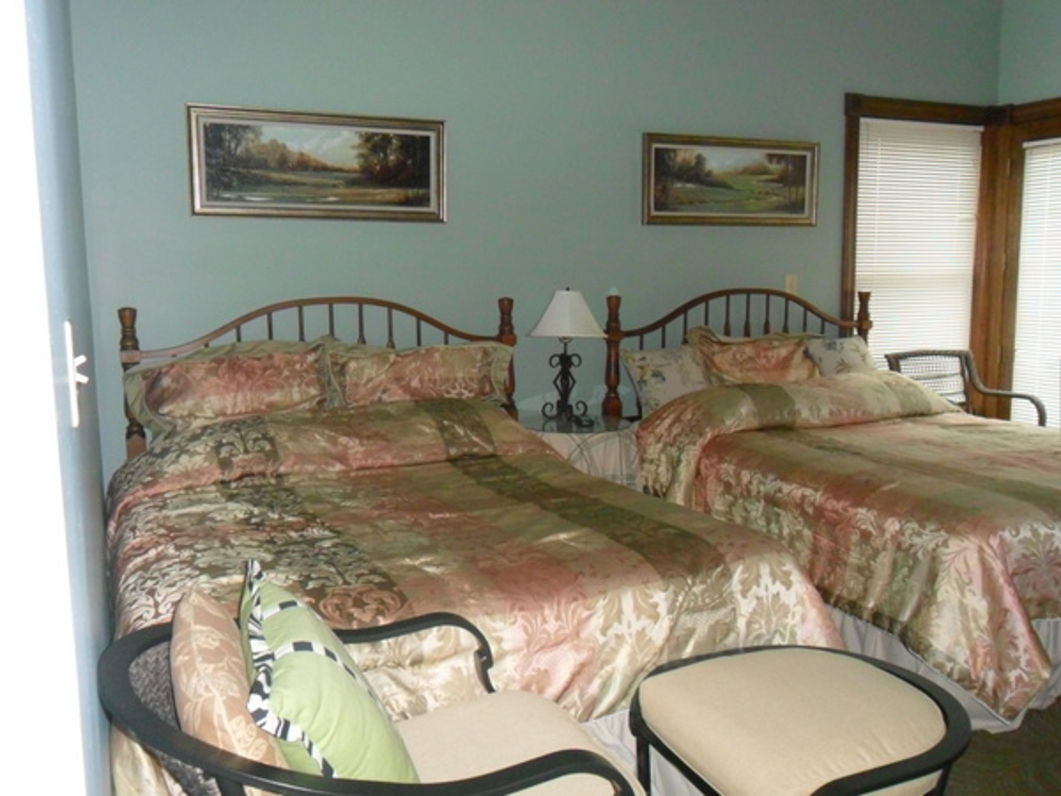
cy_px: 398
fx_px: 981
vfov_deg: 44.2
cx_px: 530
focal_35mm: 32
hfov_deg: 56.8
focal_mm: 5.7
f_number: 3.7
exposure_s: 1/45
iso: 400
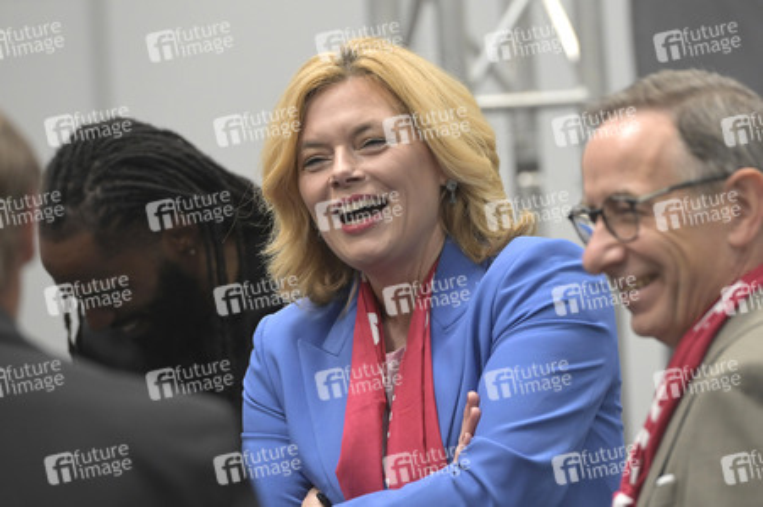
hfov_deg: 10.3
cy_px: 254
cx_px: 382
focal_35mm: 200
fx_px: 4236
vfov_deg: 6.9
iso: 2500
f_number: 4.5
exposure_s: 1/400
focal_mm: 200
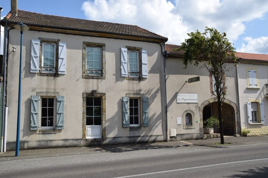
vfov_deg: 40.0
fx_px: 246
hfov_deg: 57.2
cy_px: 89
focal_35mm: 33
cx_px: 134
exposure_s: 1/100
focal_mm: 22
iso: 125
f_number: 16
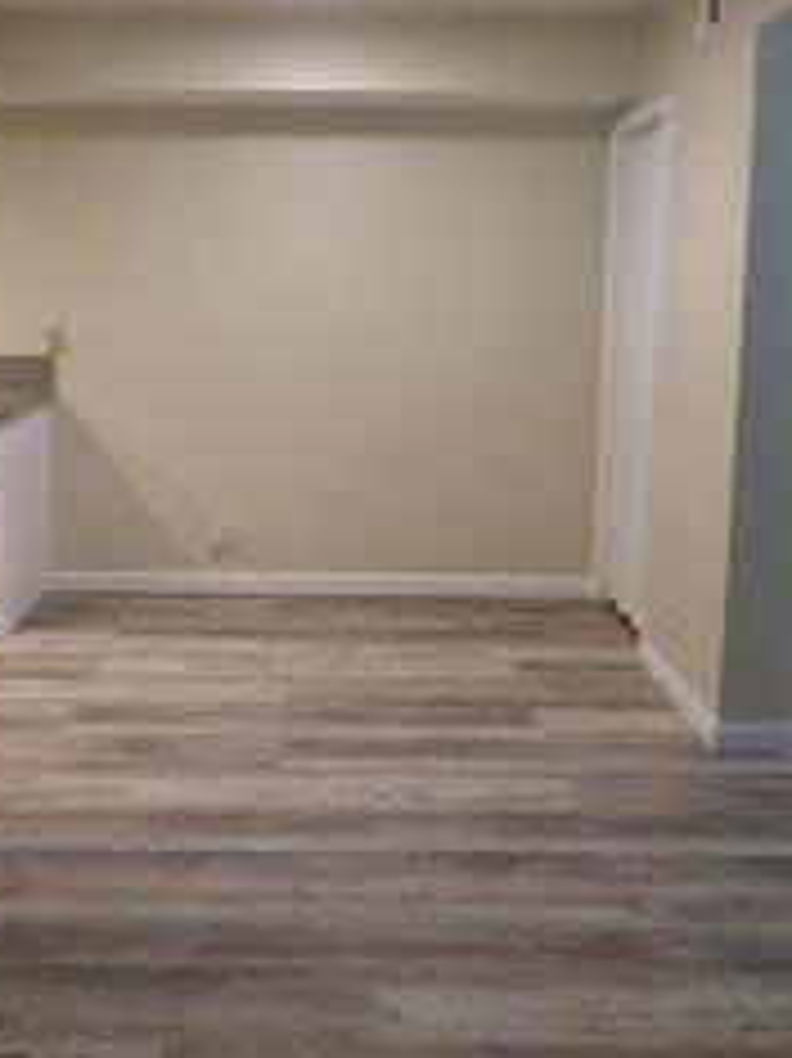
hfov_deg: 41.6
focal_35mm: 34
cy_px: 410
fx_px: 1038
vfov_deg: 53.5
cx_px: 328
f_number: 2.8
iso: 400
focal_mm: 3.58
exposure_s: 1/50
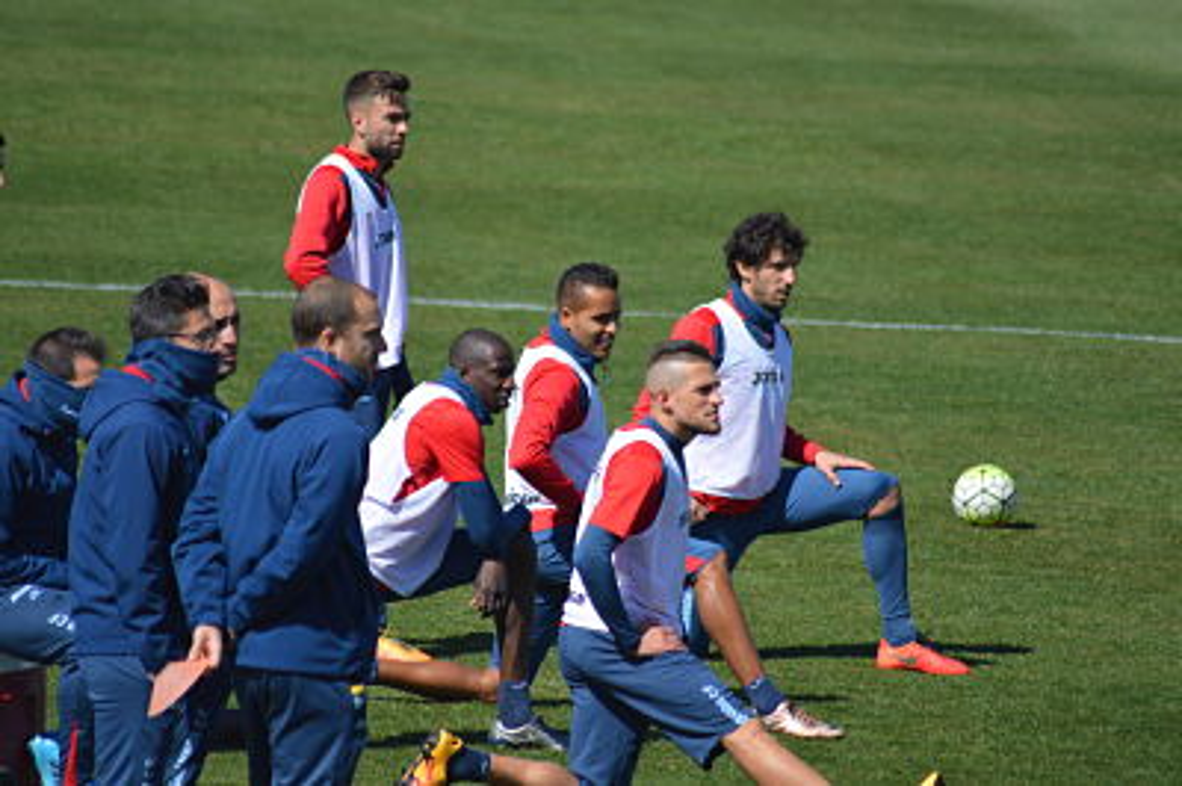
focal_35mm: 450
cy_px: 393
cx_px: 591
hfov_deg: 4.6
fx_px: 14762
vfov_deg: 3.0
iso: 400
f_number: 5.6
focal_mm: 300
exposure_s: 1/2000
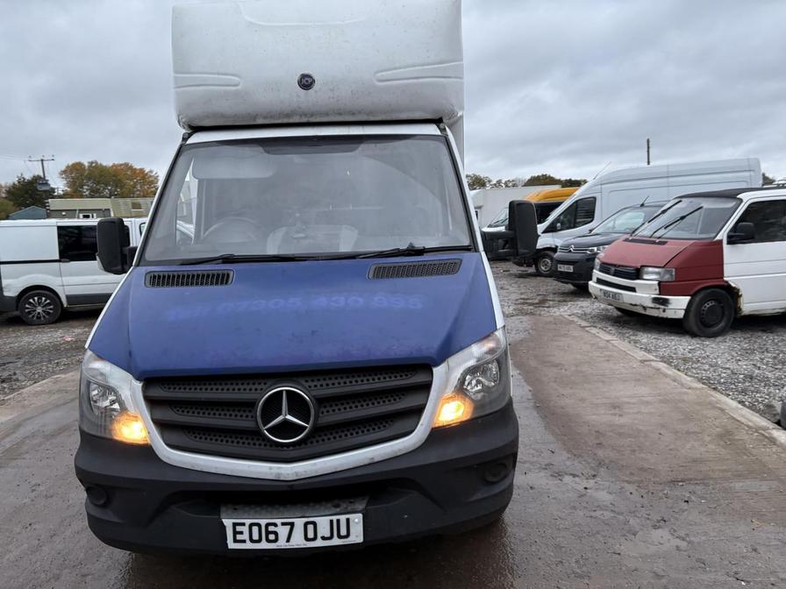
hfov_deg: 67.3
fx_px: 590
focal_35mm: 26
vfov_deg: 53.1
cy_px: 294
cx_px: 393
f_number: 1.6
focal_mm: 5.96
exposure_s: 1/63
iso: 125
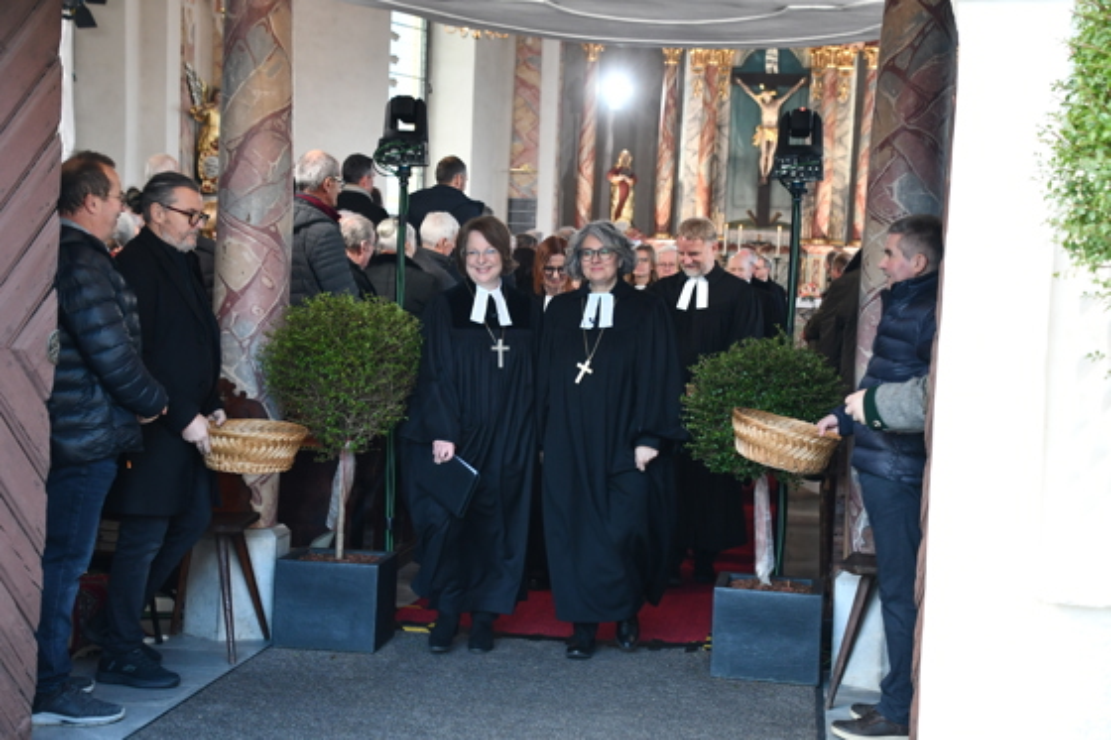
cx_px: 556
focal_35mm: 60
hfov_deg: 33.4
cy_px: 370
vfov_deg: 22.6
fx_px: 1851
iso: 1250
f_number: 4.2
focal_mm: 40
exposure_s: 1/125
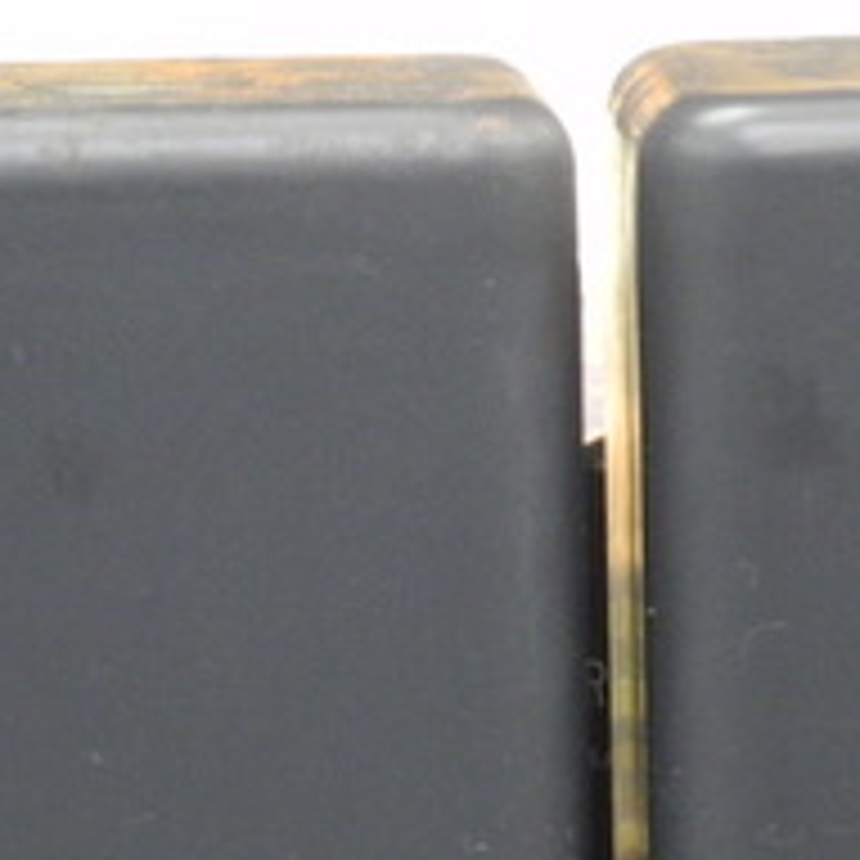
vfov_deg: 2.6
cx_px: -185
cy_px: 1112
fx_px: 19085
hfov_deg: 2.6
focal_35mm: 679
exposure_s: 1/10.6
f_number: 5
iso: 400
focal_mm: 32.6
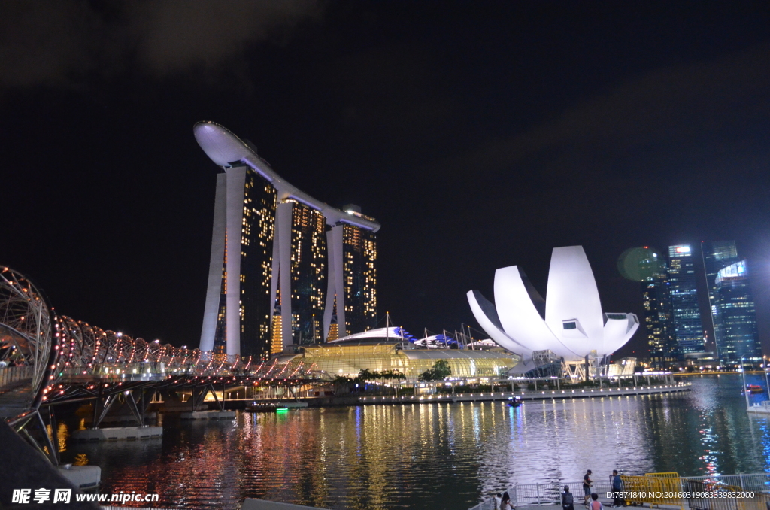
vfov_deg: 47.7
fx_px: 576
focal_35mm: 27
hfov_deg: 67.5
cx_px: 385
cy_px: 255
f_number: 3.5
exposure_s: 1/15
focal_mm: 18
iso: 3200
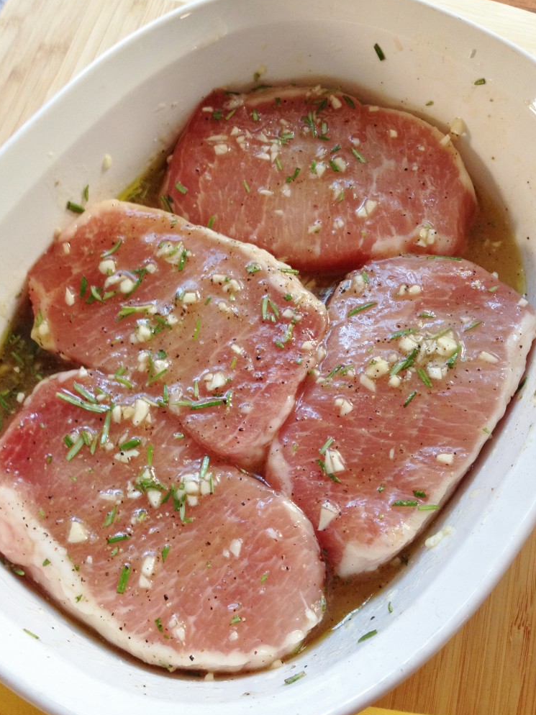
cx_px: 261
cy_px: 362
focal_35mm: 34
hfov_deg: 41.8
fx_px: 702
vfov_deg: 54.0
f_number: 2.4
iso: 125
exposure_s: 1/20
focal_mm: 4.12
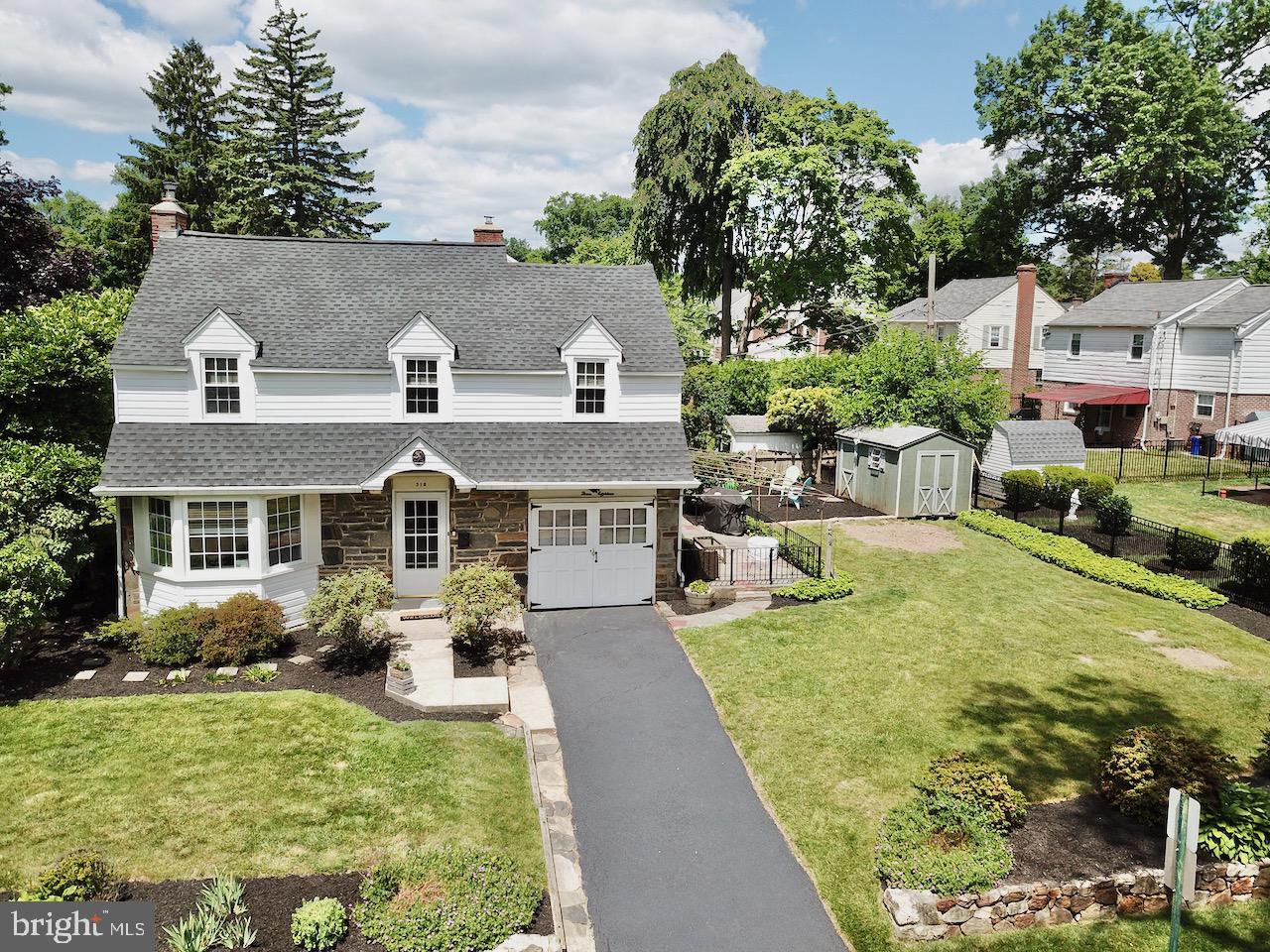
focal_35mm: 26
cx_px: 635
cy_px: 476
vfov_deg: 53.1
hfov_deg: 67.3
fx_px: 954
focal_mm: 4.7
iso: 100
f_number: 2.2
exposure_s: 1/1070
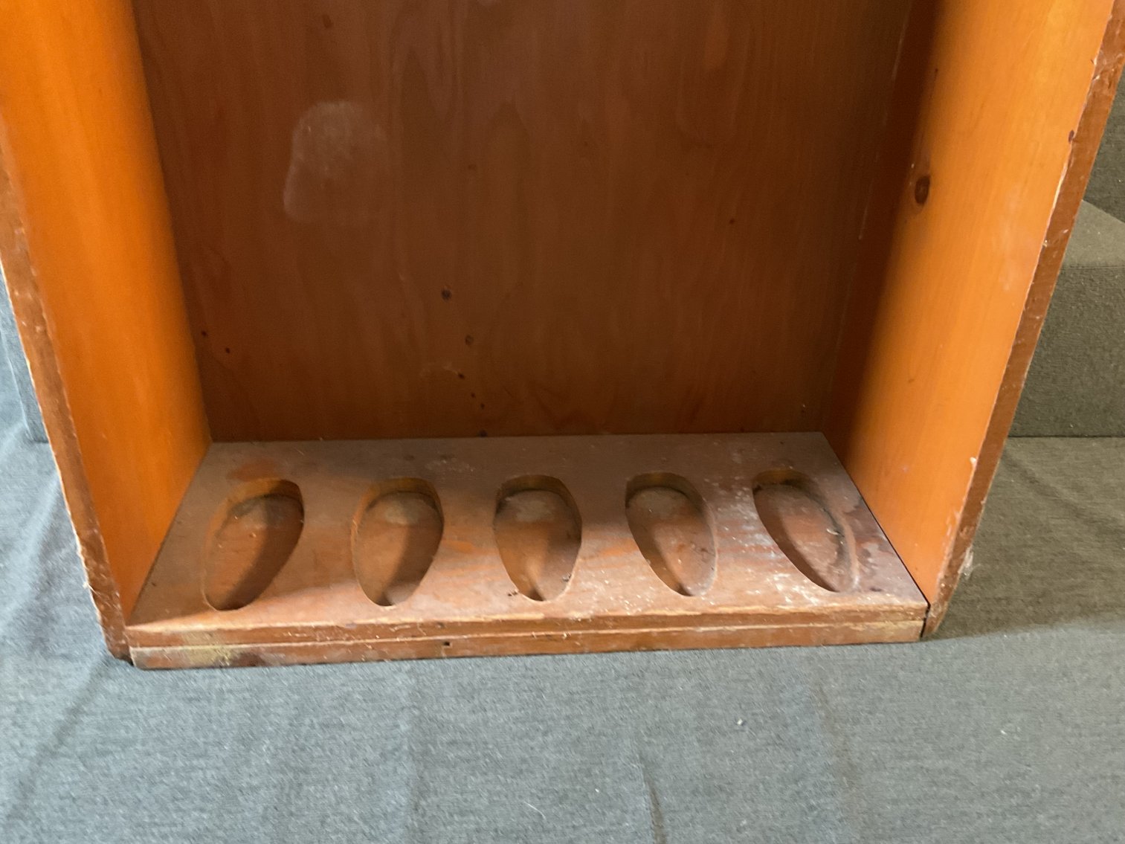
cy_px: 422
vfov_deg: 48.2
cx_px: 562
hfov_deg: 61.7
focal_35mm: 29
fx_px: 943
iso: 320
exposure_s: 1/30
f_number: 1.8
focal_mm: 3
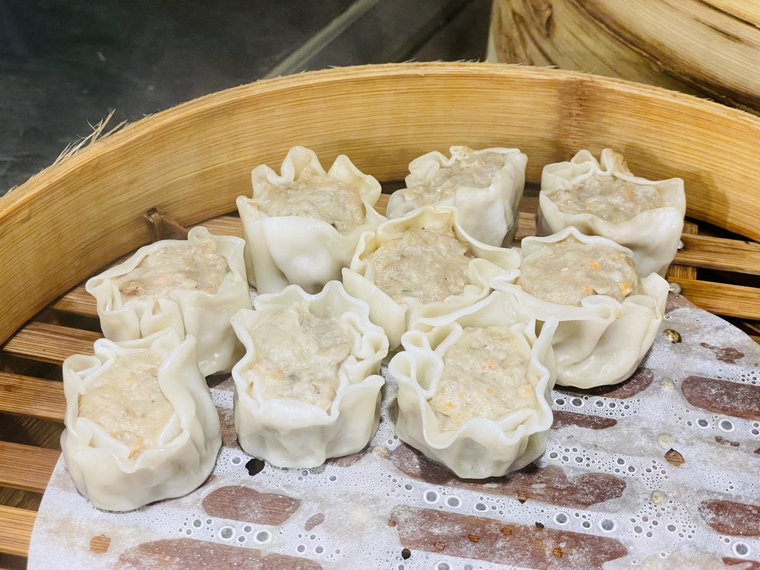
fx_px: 1142
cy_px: 285
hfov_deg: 36.8
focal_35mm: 52
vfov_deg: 28.0
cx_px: 380
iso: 200
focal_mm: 6
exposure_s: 1/120
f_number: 2
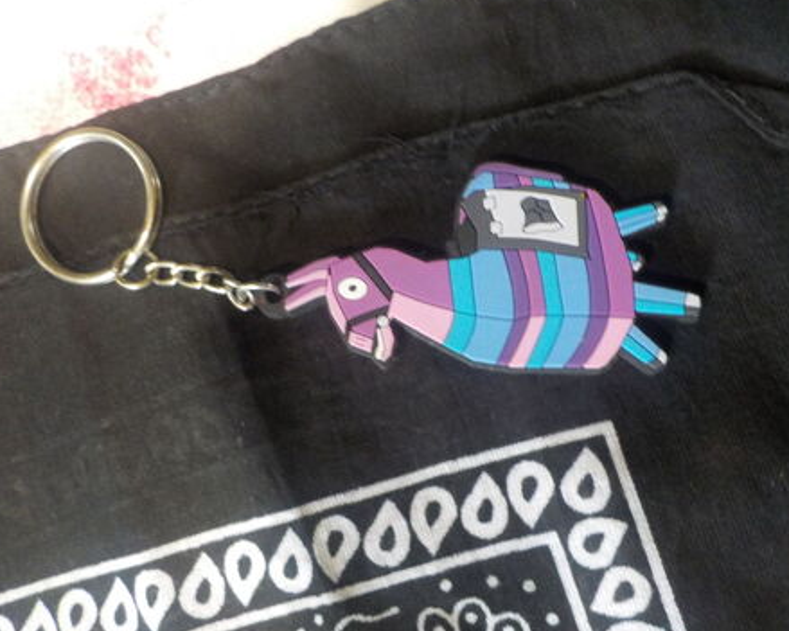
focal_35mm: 32
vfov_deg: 45.8
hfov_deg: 55.7
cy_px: 311
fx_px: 747
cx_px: 403
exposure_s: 1/8
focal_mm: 4.1
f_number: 3.3
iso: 400
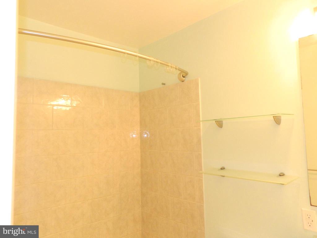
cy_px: 119
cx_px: 158
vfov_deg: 54.9
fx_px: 229
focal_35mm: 25
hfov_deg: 69.4
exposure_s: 1/30
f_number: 3.1
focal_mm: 4.5
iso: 220
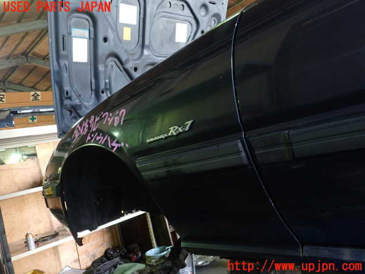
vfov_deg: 46.8
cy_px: 137
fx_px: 316
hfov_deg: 60.0
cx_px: 182
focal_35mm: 30
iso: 250
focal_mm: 5.4
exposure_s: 1/30
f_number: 2.3
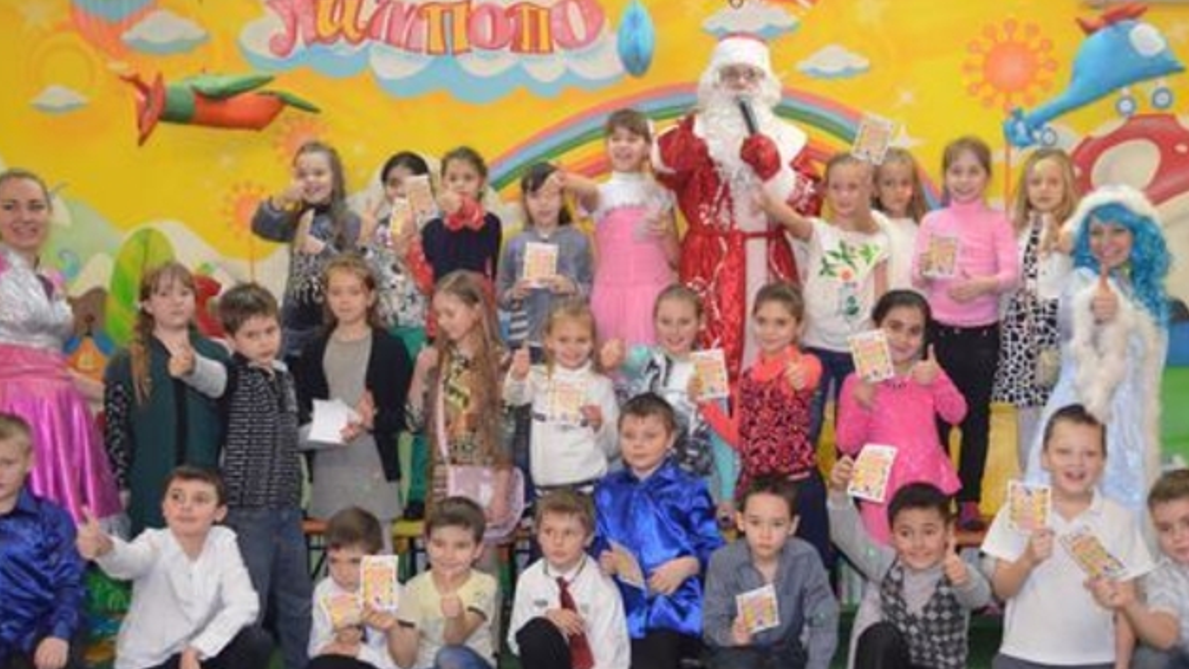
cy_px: 412
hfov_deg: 46.3
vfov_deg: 27.0
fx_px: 1388
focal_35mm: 44
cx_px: 643
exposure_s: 1/60
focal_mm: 22
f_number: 3.8
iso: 3200
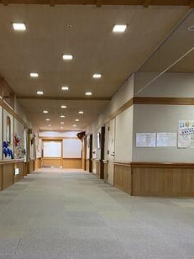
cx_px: 58
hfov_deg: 37.1
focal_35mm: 38
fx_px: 284
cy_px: 167
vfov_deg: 48.3
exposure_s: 1/33
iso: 400
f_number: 1.8
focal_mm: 4.25
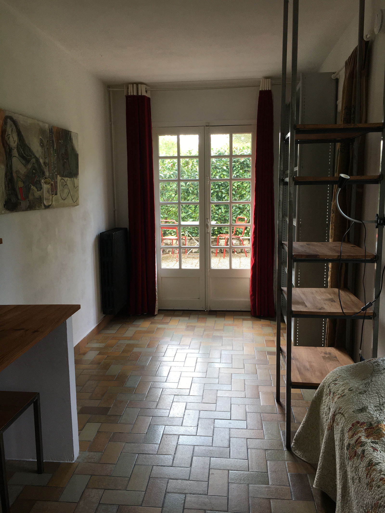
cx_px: 192
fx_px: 430
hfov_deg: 48.2
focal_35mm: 29
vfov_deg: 61.7
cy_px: 256
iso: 32
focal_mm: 4.15
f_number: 2.2
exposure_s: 1/33
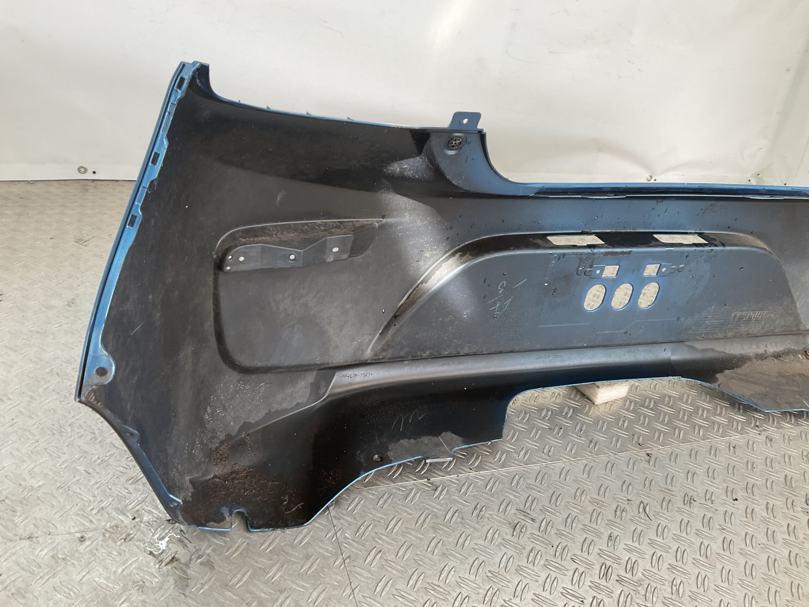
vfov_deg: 48.2
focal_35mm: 29
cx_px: 404
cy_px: 304
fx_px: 678
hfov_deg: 61.7
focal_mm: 3
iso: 20
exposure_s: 1/100
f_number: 1.8
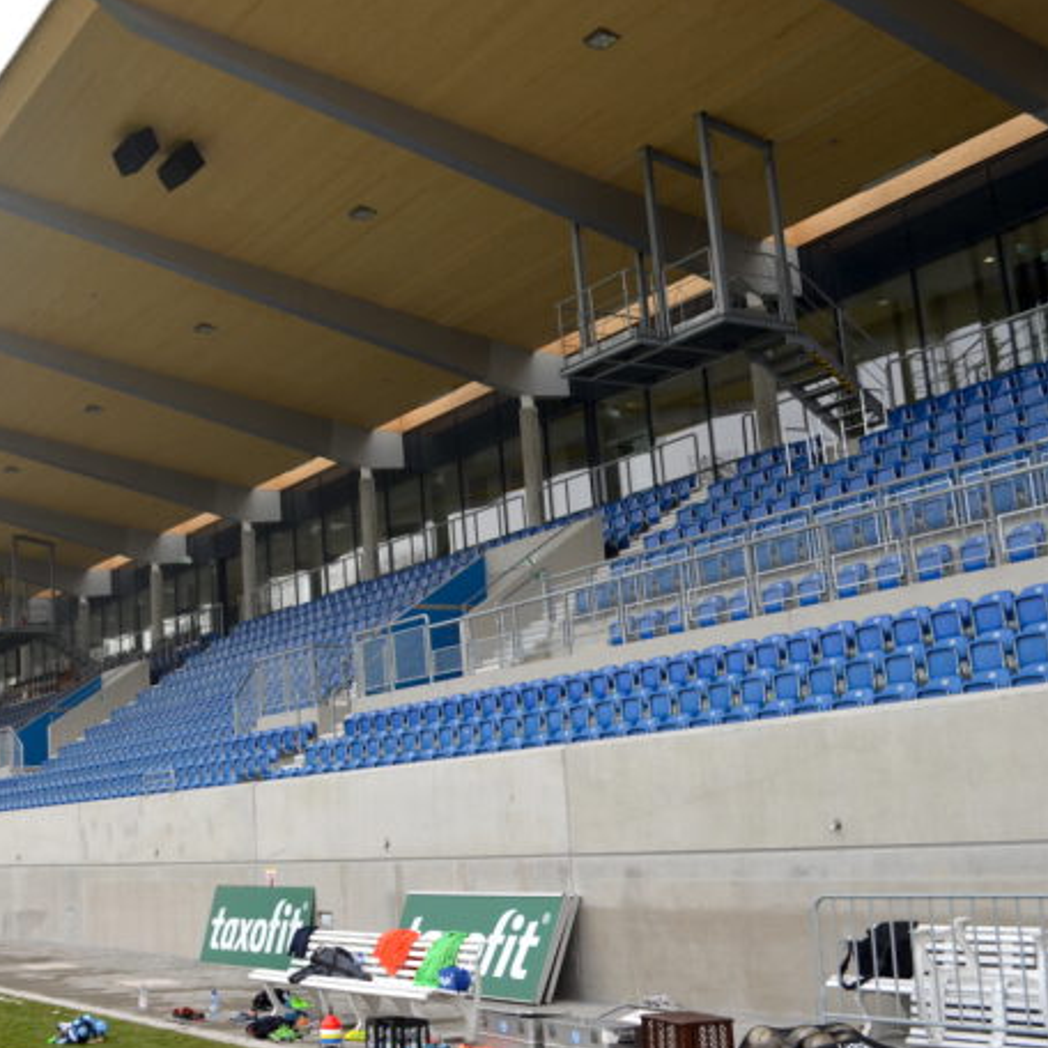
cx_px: 280
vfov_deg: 39.2
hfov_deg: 38.3
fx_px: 1473
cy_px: 531
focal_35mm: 43
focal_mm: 22
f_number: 6.3
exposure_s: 1/160
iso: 200
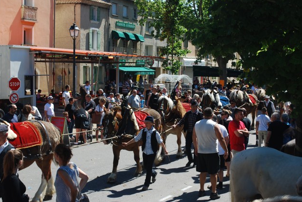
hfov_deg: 34.5
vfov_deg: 23.4
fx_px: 487
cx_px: 151
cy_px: 100
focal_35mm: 58
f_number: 7.1
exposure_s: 1/200
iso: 100
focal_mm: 38
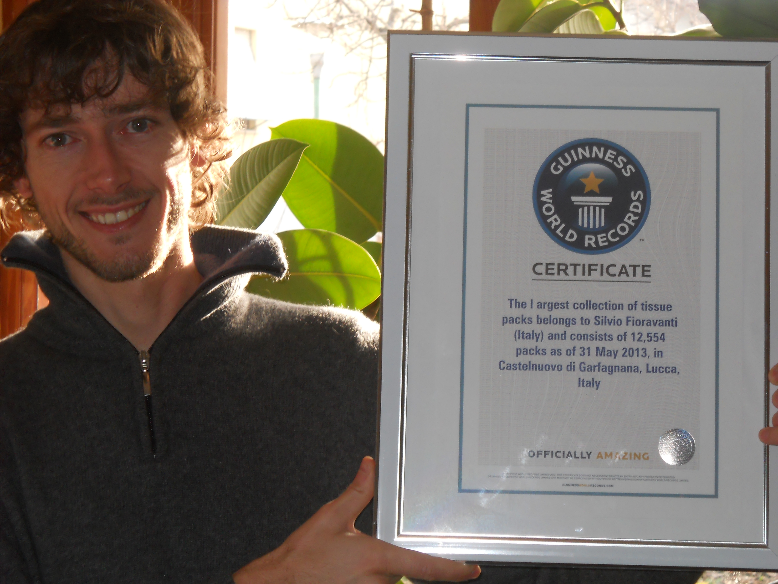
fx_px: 2382
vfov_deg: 14.0
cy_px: 292
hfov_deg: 18.5
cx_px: 389
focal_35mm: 106
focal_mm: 17.48
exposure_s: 1/60
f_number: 5.3
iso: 200
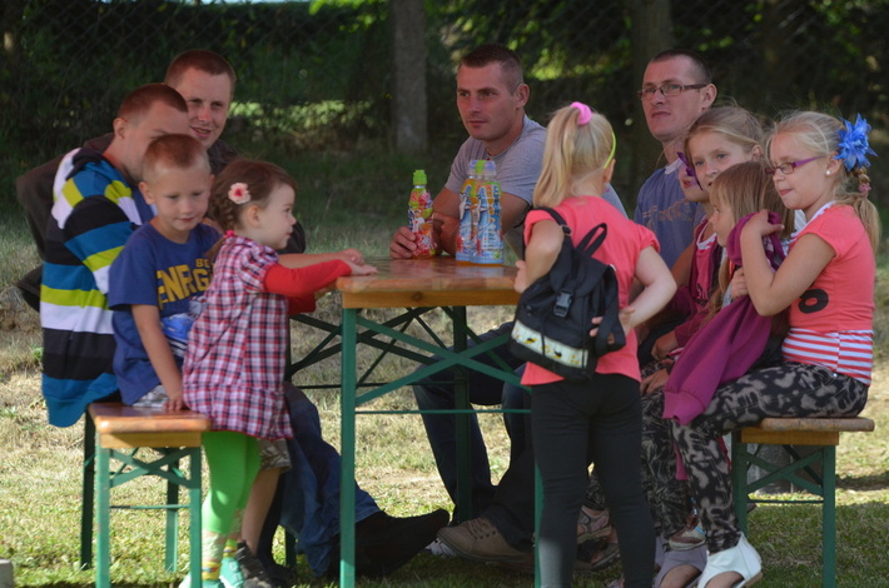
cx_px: 444
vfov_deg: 4.9
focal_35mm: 278
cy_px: 294
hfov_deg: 7.4
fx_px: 6837
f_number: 5
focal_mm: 185
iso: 800
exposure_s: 1/1600
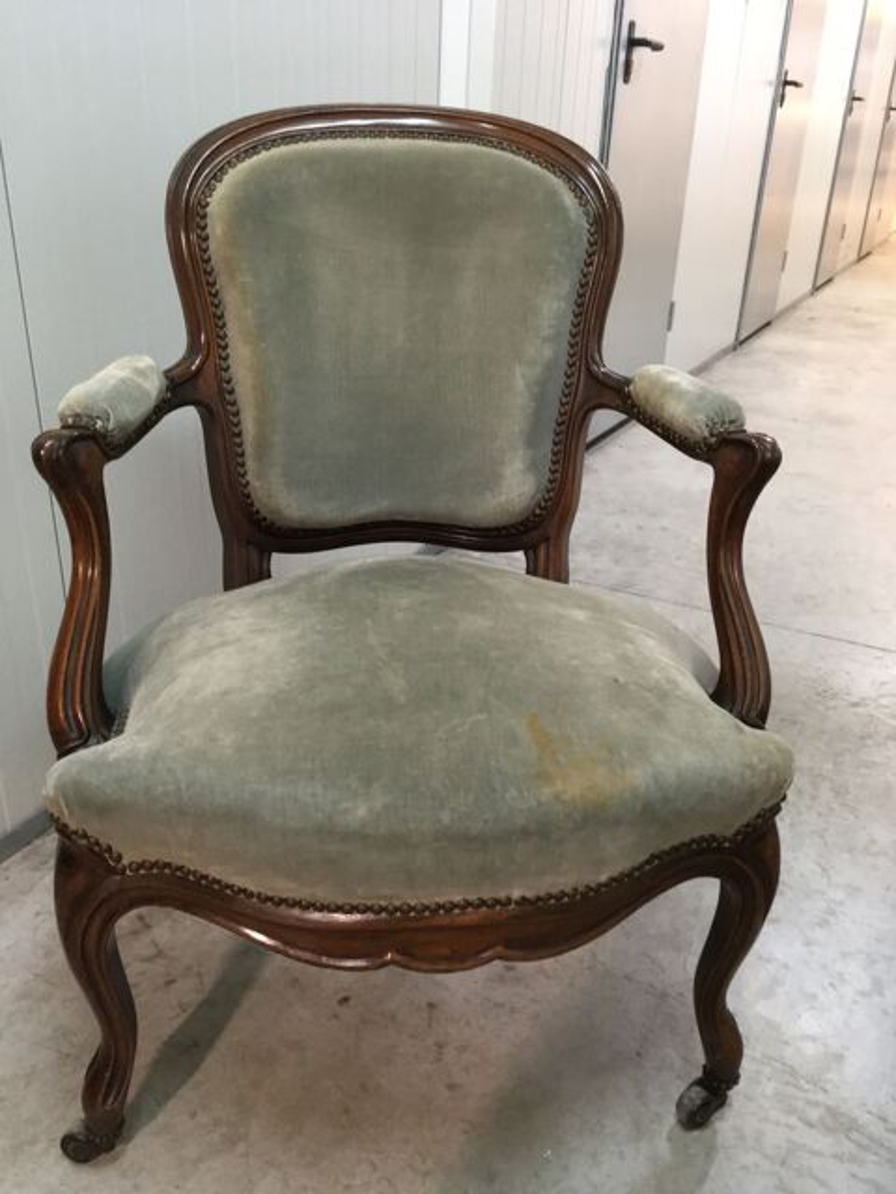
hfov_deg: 48.2
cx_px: 448
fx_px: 1001
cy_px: 597
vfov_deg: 61.7
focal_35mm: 29
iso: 200
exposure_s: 1/17
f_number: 2.2
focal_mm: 4.15
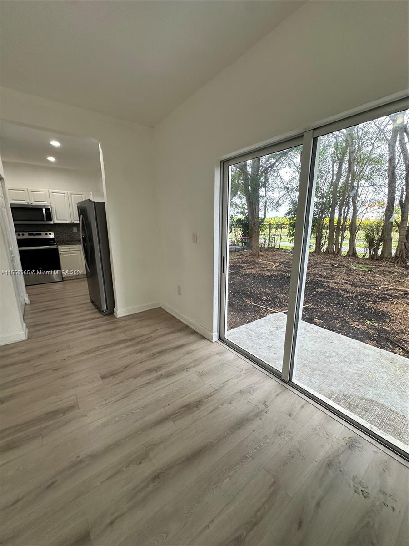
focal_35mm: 14
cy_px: 273
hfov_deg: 85.7
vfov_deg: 102.1
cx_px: 204
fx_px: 221
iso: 100
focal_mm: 2.22
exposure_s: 1/120
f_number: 2.2
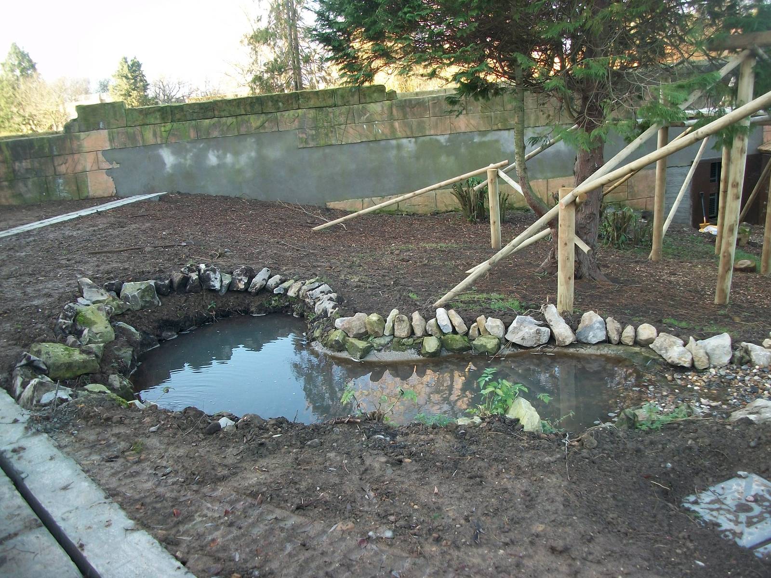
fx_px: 713
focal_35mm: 32
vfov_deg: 44.2
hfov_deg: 56.8
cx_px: 386
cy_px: 289
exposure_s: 1/50
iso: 80
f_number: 2.9
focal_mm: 5.7
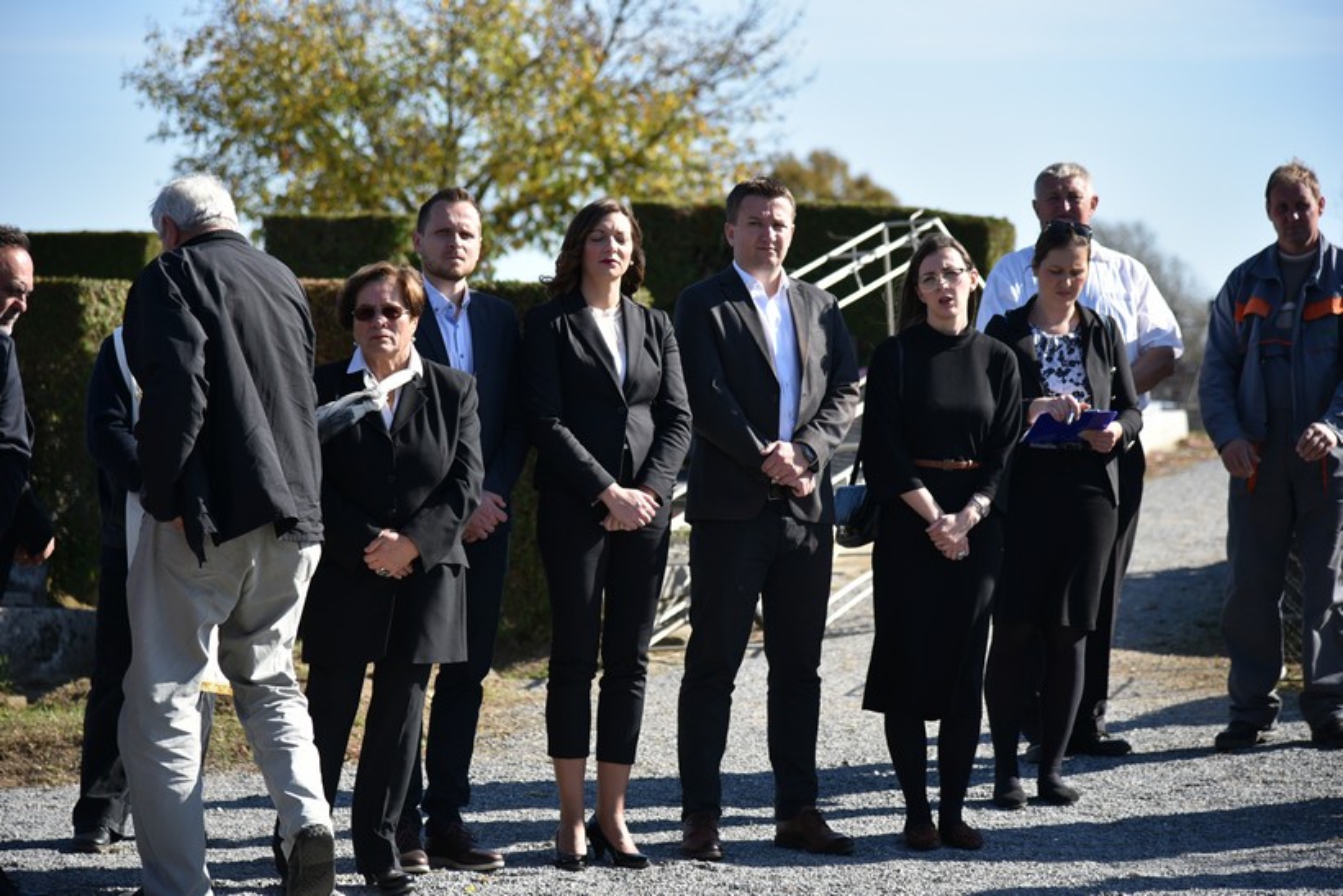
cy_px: 448
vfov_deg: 11.4
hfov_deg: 17.1
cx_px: 672
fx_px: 4477
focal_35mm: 120
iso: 320
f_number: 4
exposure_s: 1/1600
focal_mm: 120
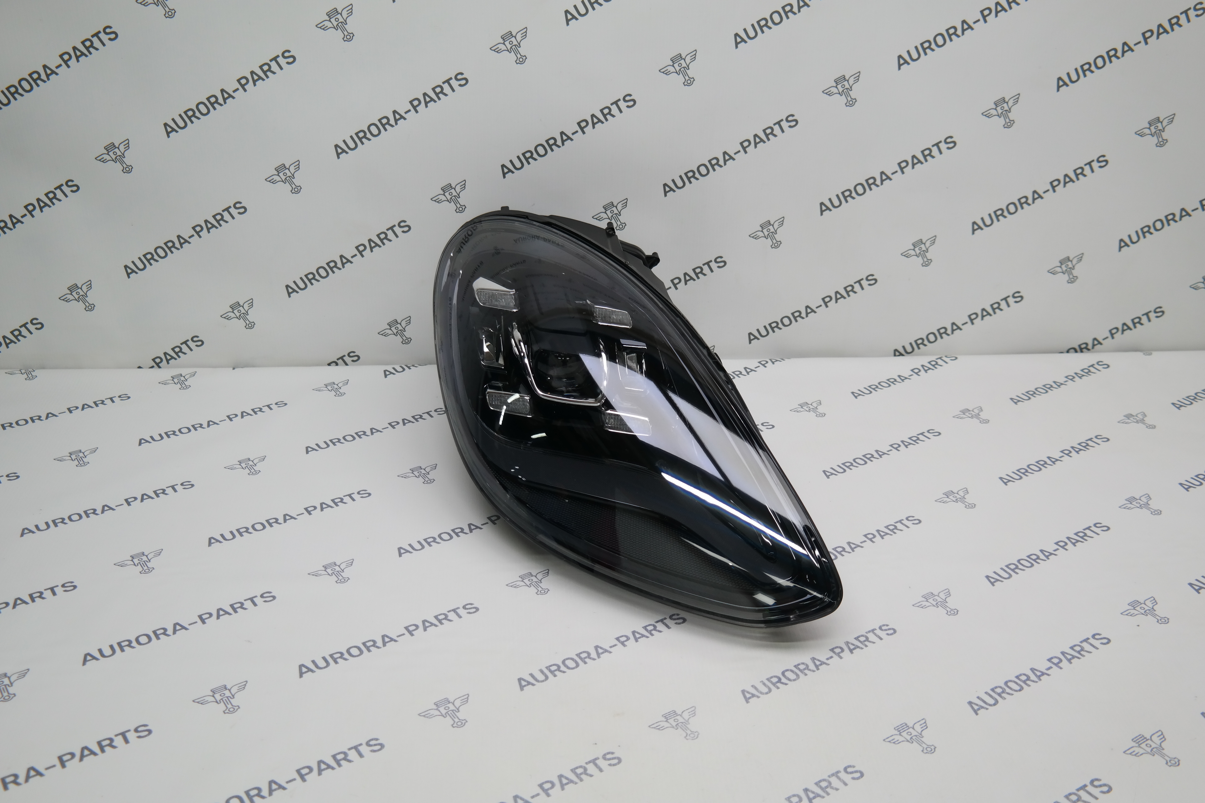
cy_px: 402
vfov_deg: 35.1
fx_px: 1272
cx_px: 602
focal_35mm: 38
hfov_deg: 50.7
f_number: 4
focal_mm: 25
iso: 200
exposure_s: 1/80
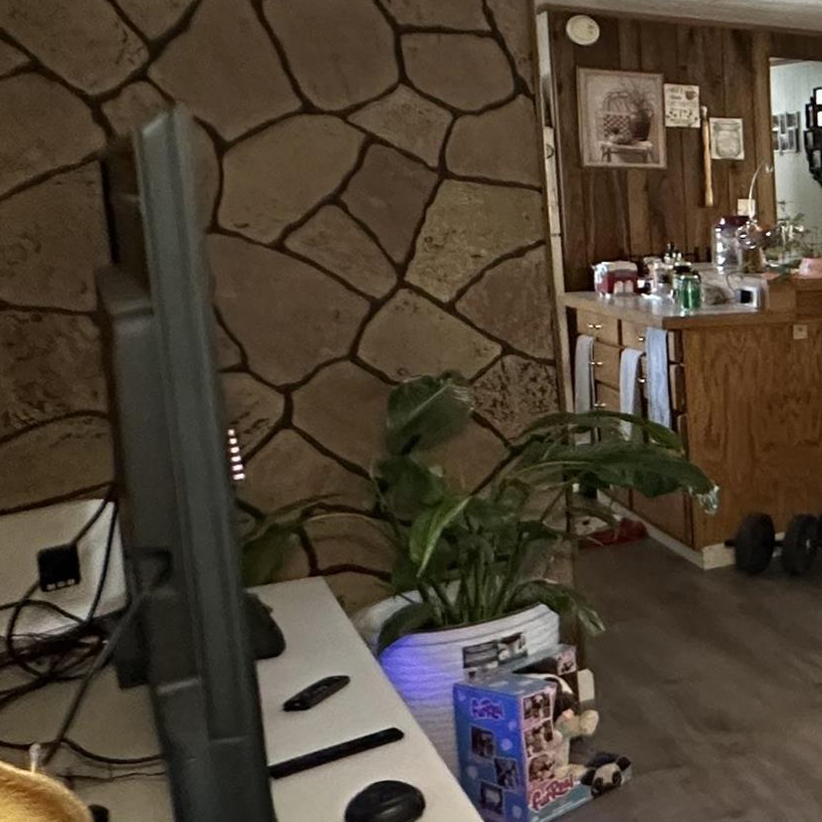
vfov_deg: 36.7
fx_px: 1236
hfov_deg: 24.9
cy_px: 347
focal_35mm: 46
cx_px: 1320
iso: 800
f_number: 2.2
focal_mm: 2.22
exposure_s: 1/60
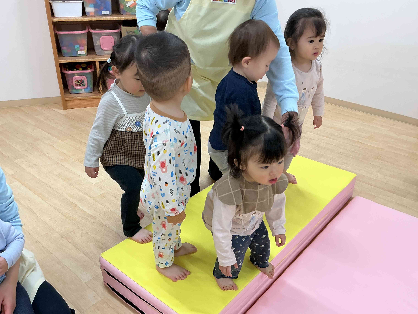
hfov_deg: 56.8
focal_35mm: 32
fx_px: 386
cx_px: 209
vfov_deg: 44.1
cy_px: 172
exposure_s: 1/120
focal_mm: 3
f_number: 1.8
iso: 64
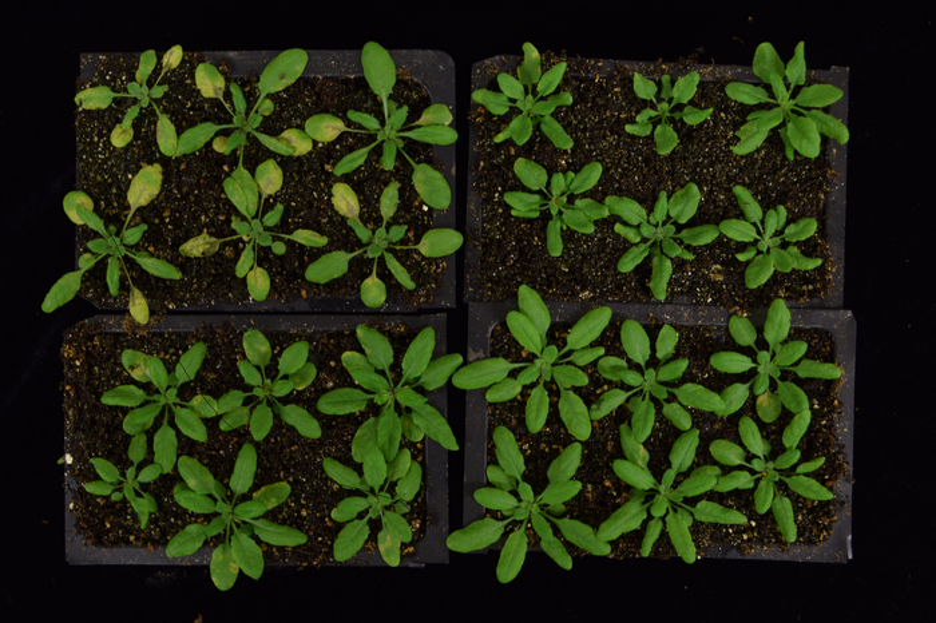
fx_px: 1325
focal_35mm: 51
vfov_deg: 26.5
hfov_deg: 38.9
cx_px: 468
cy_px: 312
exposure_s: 1/3
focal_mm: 34
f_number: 5.6
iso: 100
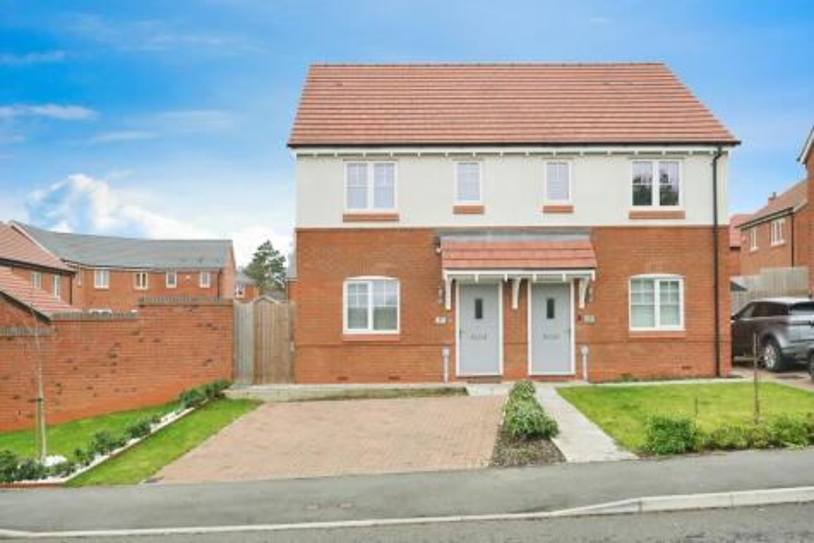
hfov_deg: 54.4
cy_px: 272
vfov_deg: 37.9
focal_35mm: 35
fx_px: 792
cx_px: 407
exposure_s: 1/400
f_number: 7.1
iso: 2000
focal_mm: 35
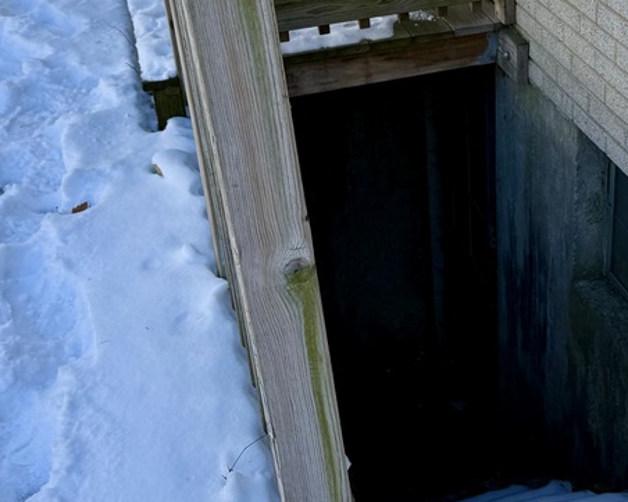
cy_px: 139
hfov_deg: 33.3
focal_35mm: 56
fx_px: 1040
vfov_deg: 26.8
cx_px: 425
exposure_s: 1/920
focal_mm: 6.76
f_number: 1.78
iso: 80
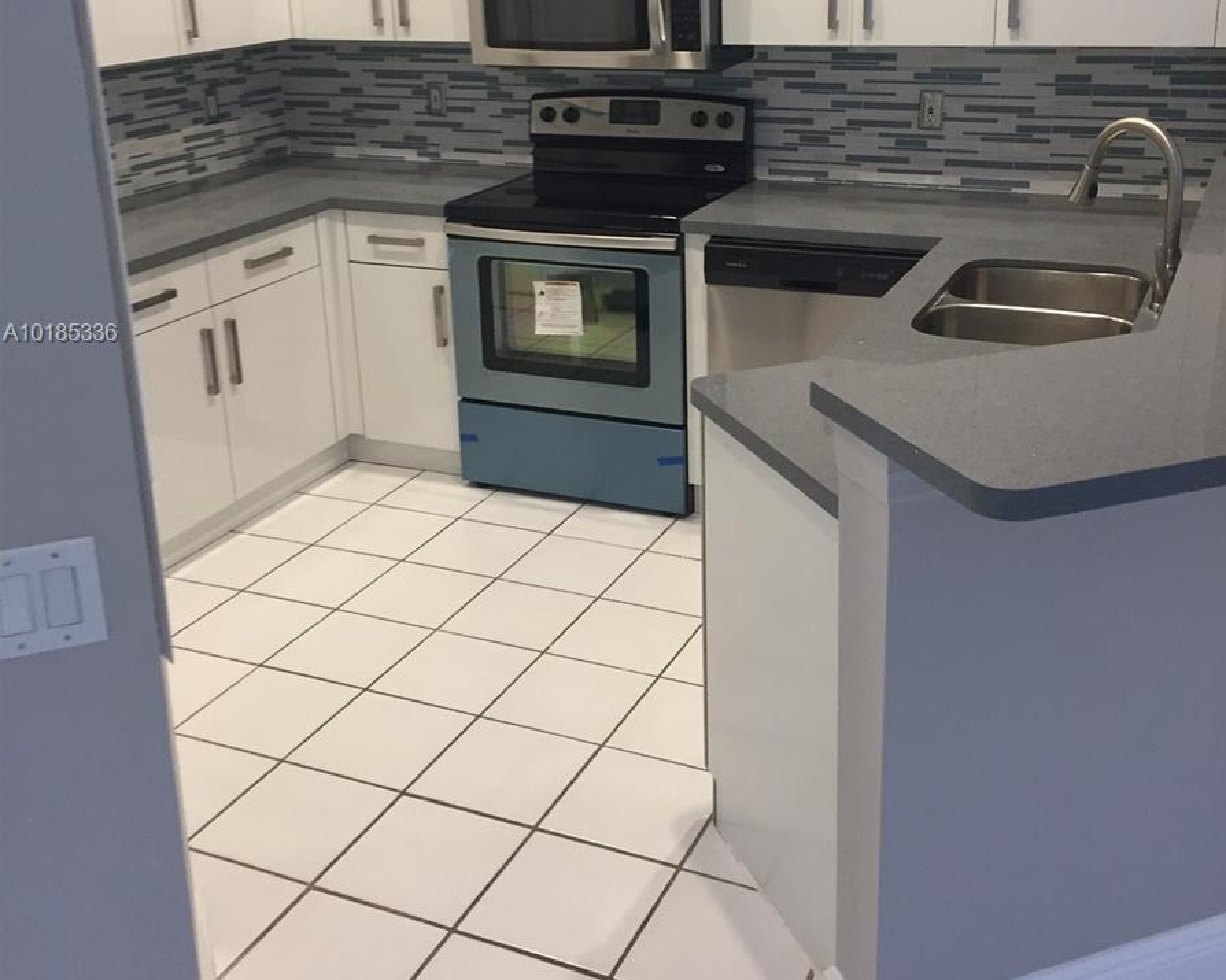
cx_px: 616
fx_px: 1379
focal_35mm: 38
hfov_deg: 47.9
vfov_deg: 38.8
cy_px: 336
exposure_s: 1/30
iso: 100
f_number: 2.2
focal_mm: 4.15
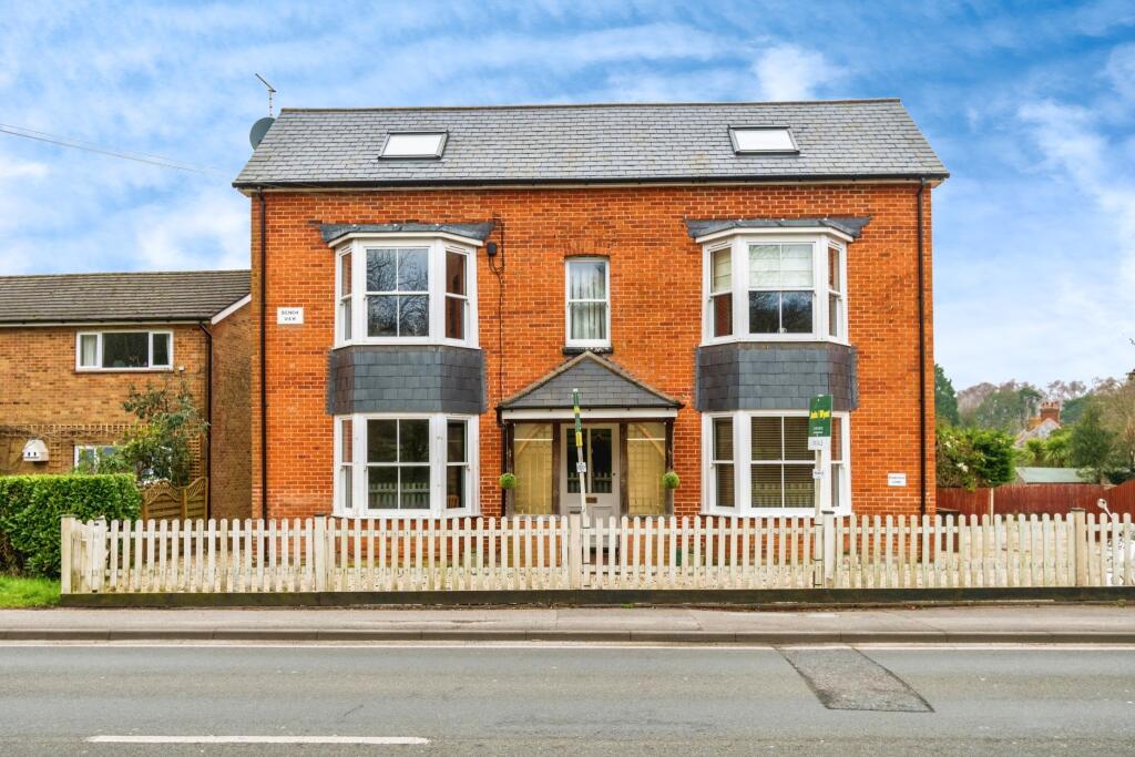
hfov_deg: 61.9
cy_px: 378
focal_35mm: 30
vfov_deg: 43.6
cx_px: 568
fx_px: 946
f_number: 7.1
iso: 320
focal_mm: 20
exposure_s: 1/200
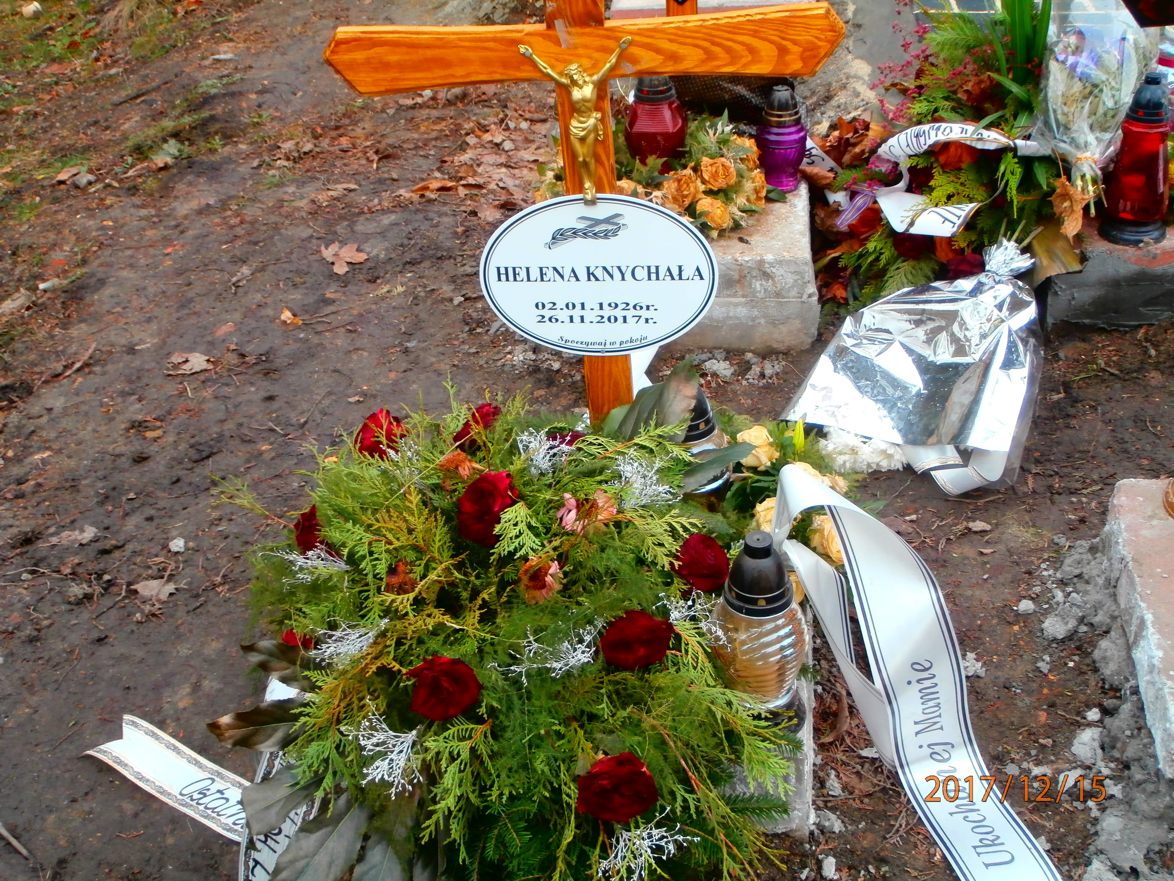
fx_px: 1594
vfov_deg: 30.9
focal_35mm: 47
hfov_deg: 40.4
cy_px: 440
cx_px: 587
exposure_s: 1/80
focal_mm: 8.29
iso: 160
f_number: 4.2
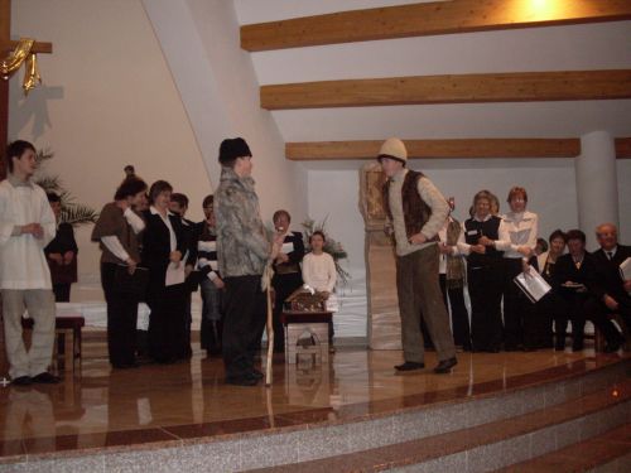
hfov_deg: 49.0
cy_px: 236
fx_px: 693
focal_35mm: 38
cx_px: 316
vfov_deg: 37.7
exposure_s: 1/45
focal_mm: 6.3
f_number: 2.8
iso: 240
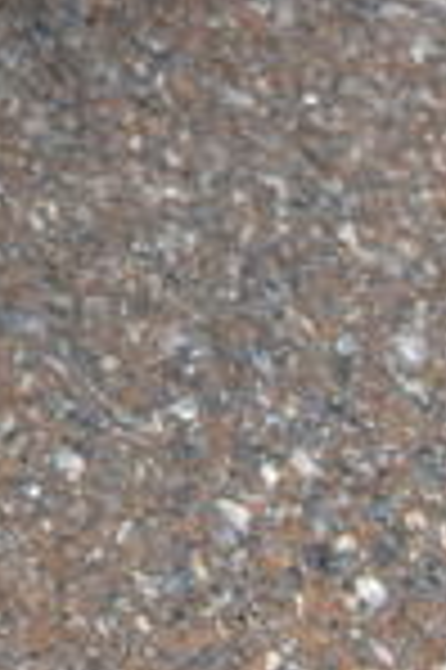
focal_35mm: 166
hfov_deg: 7.7
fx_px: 3092
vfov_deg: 10.2
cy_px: -1122
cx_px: -595
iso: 360
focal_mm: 18
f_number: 8
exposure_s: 1/60
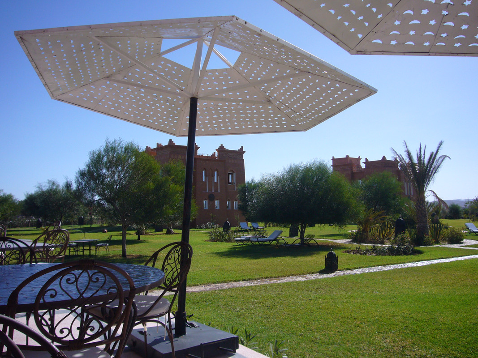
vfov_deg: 42.9
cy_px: 179
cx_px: 239
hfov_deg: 55.4
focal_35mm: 33
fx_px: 456
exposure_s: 1/400
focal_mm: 5.4
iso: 80
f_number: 6.3
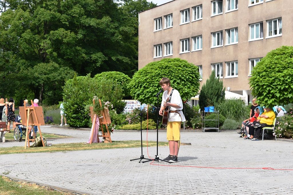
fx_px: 586
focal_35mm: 72
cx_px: 146
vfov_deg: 18.9
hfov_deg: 28.1
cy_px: 98
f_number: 9
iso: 200
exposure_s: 1/320
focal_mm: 48
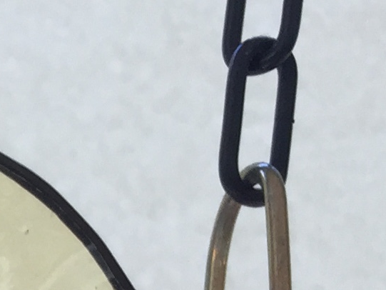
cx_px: -498
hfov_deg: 10.1
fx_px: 1952
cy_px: 829
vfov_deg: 7.6
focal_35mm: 175
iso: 32
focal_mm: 4.15
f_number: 2.2
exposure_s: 1/60
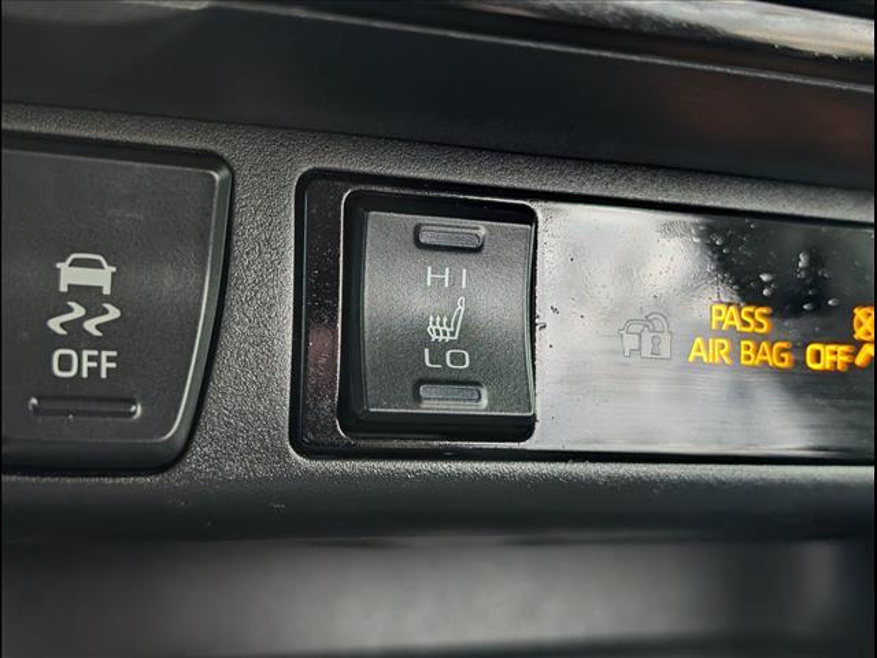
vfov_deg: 29.7
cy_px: 329
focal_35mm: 49
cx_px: 438
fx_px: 1241
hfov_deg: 38.9
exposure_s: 1/256
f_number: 1.68
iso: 344
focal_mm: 6.9
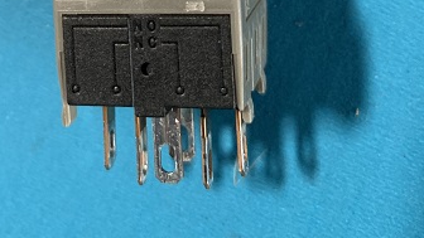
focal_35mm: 68
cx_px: 150
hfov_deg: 30.8
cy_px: -201
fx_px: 765
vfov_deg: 15.2
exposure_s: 1/60
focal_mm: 4.25
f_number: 1.8
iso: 320
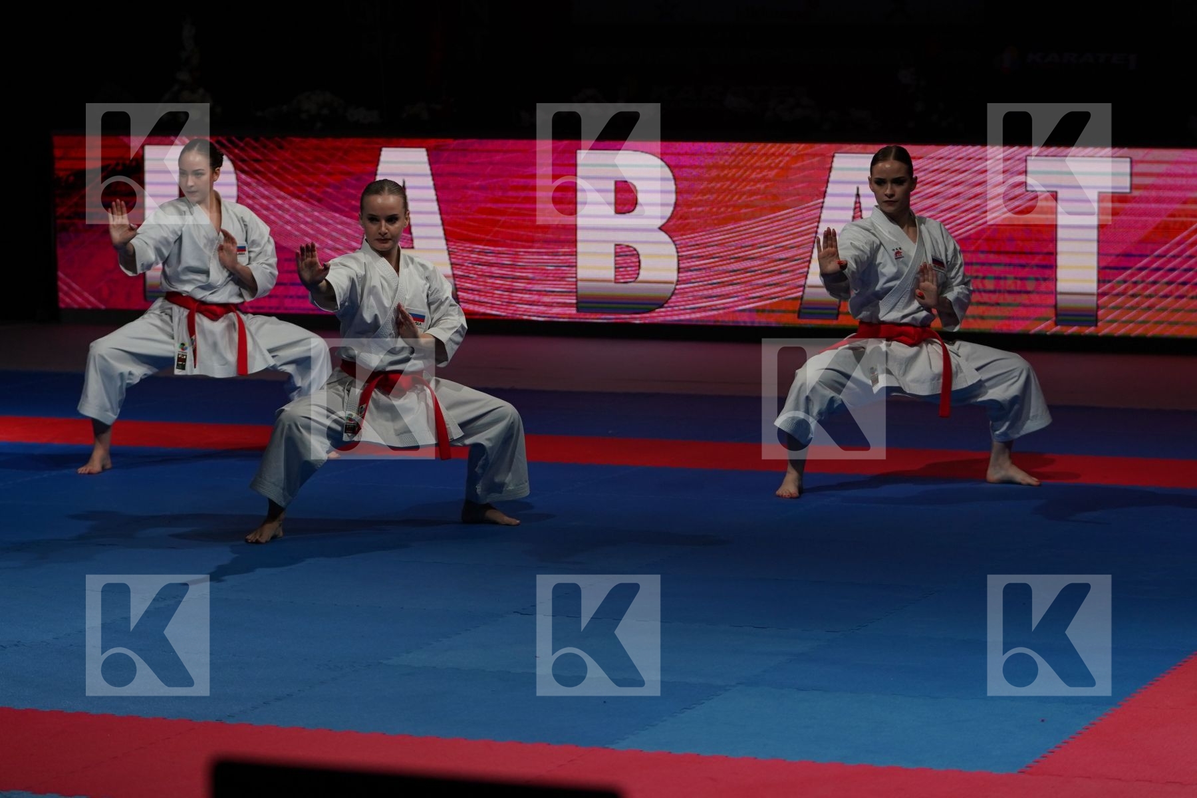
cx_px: 598
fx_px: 3823
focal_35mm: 115
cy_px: 399
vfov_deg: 11.9
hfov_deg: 17.8
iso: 320
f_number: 2.8
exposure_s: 1/500
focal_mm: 77
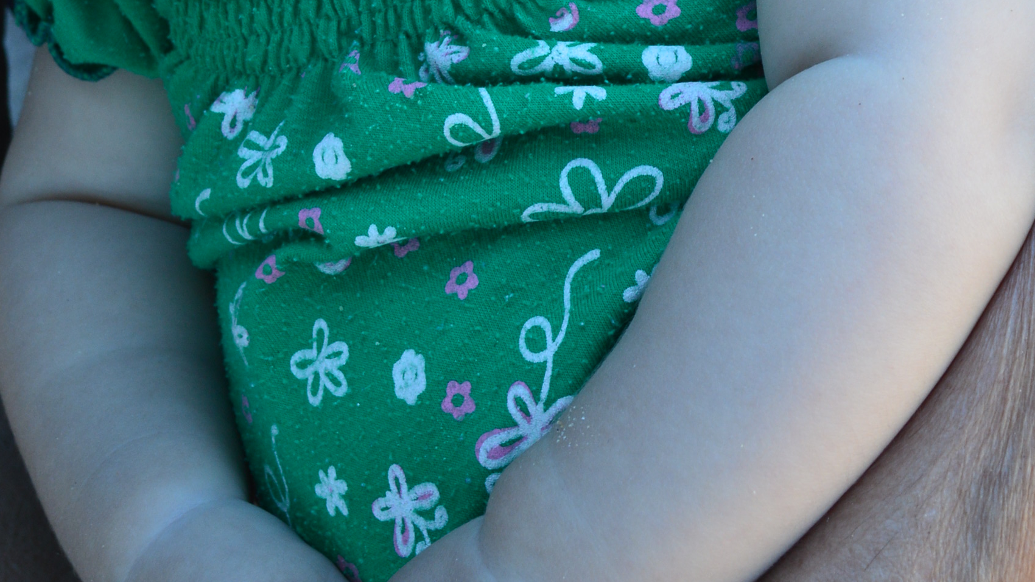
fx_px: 2744
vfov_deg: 11.6
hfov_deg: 21.4
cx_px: 570
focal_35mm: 100
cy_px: -275
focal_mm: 36
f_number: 8
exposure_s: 1/80
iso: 400
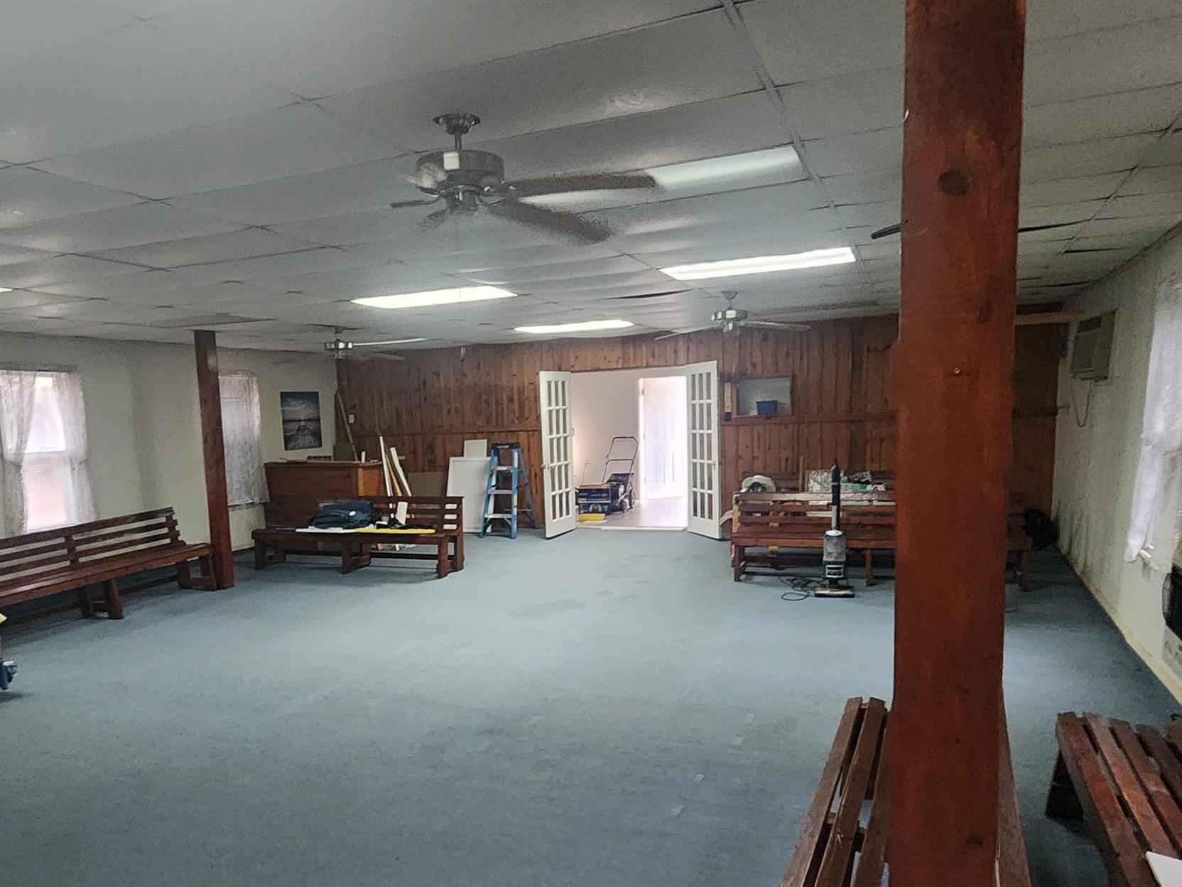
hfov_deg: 71.2
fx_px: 820
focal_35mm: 24
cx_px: 500
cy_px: 549
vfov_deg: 56.2
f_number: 2.2
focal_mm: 2.2
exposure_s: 1/30
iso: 640
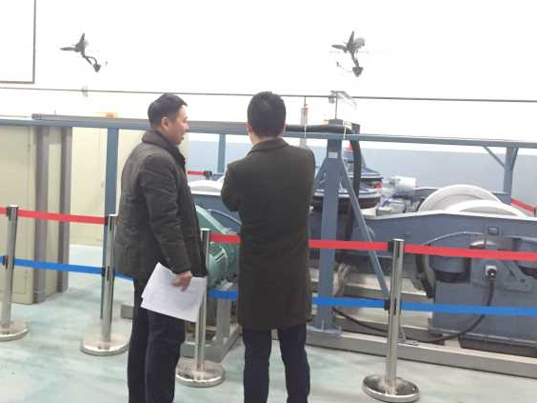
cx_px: 214
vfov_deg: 38.5
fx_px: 574
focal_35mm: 37
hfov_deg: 49.8
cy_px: 163
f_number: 2.2
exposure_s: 1/17
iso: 320
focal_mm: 4.15
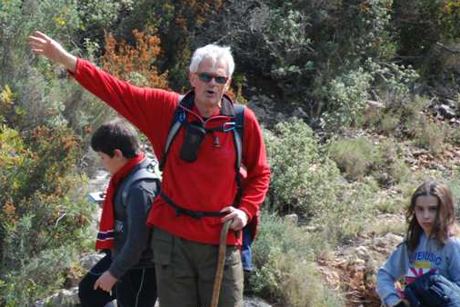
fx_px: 7581
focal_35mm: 593
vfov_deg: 2.3
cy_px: 216
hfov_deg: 3.5
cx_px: 55
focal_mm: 200
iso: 400
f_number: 5.6
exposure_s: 1/640
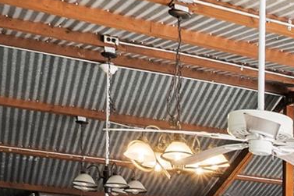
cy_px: 311
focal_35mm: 87
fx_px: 710
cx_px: 540
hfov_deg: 18.1
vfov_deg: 14.4
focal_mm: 16
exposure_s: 1/1.67
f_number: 8
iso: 250
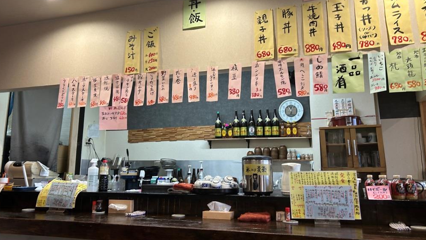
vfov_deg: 40.1
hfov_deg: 66.1
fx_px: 328
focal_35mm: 29
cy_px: 103
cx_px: 212
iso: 100
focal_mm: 5.7
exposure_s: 1/60
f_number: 1.5
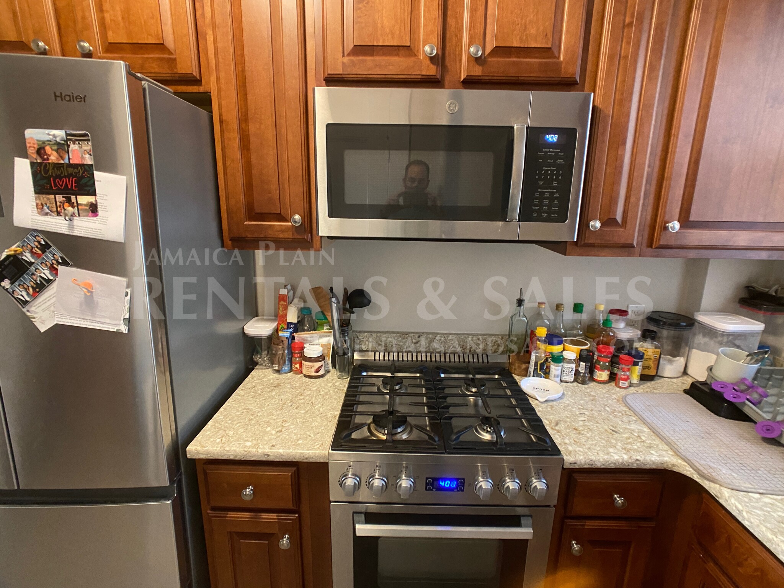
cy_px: 294
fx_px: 589
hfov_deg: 67.3
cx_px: 392
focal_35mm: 26
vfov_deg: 53.1
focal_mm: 4.25
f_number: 1.8
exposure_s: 1/30
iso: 500
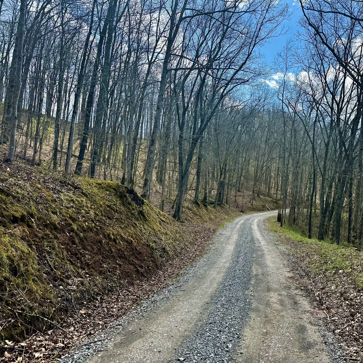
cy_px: 185
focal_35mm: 29
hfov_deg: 54.5
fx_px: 344
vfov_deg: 55.6
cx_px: 241
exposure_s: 1/2174
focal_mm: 6.76
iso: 80
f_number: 1.78
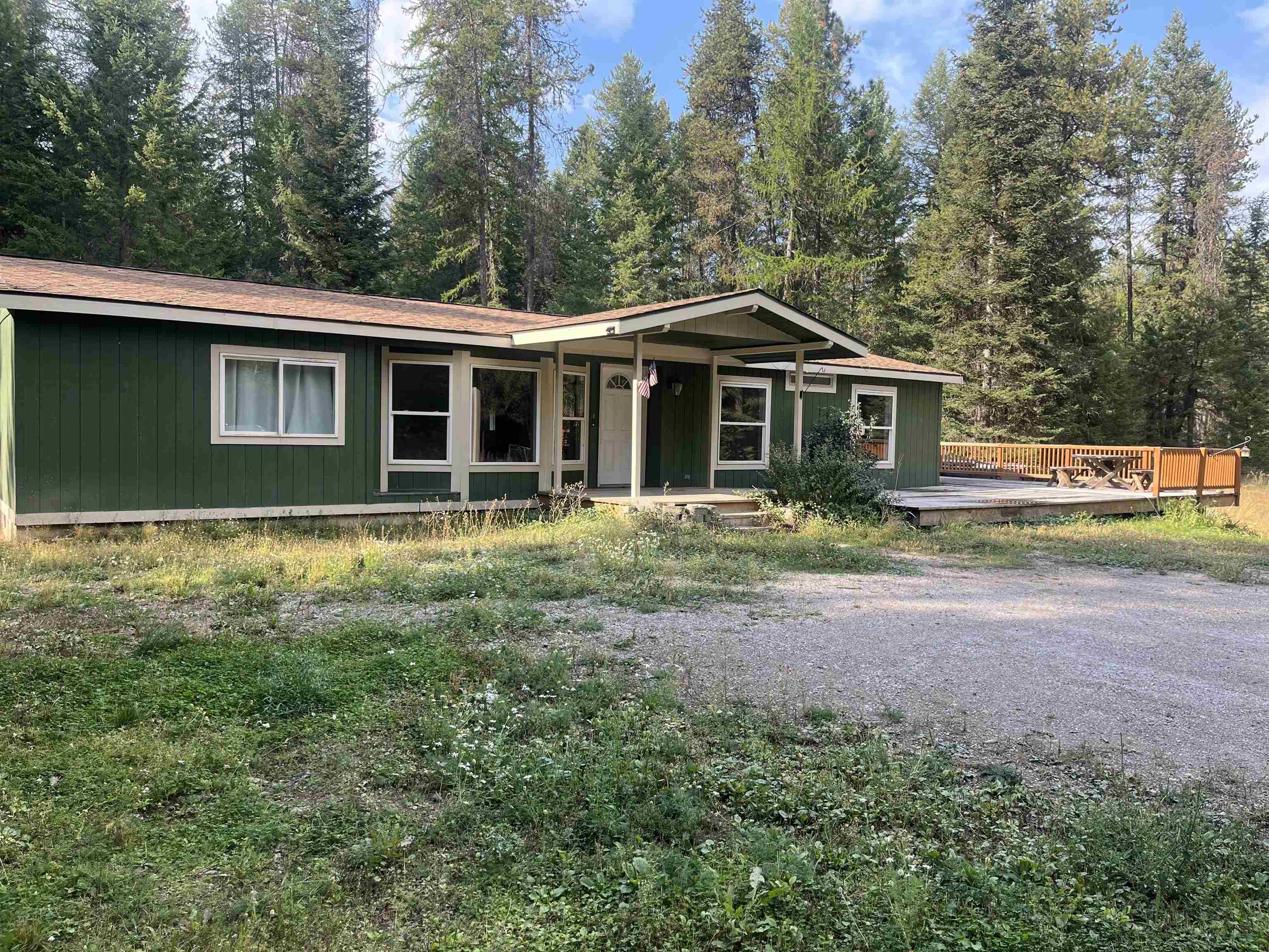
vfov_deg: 53.1
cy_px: 476
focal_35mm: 26
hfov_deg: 67.3
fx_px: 953
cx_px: 634
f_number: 1.6
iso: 50
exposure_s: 1/718
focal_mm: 5.1
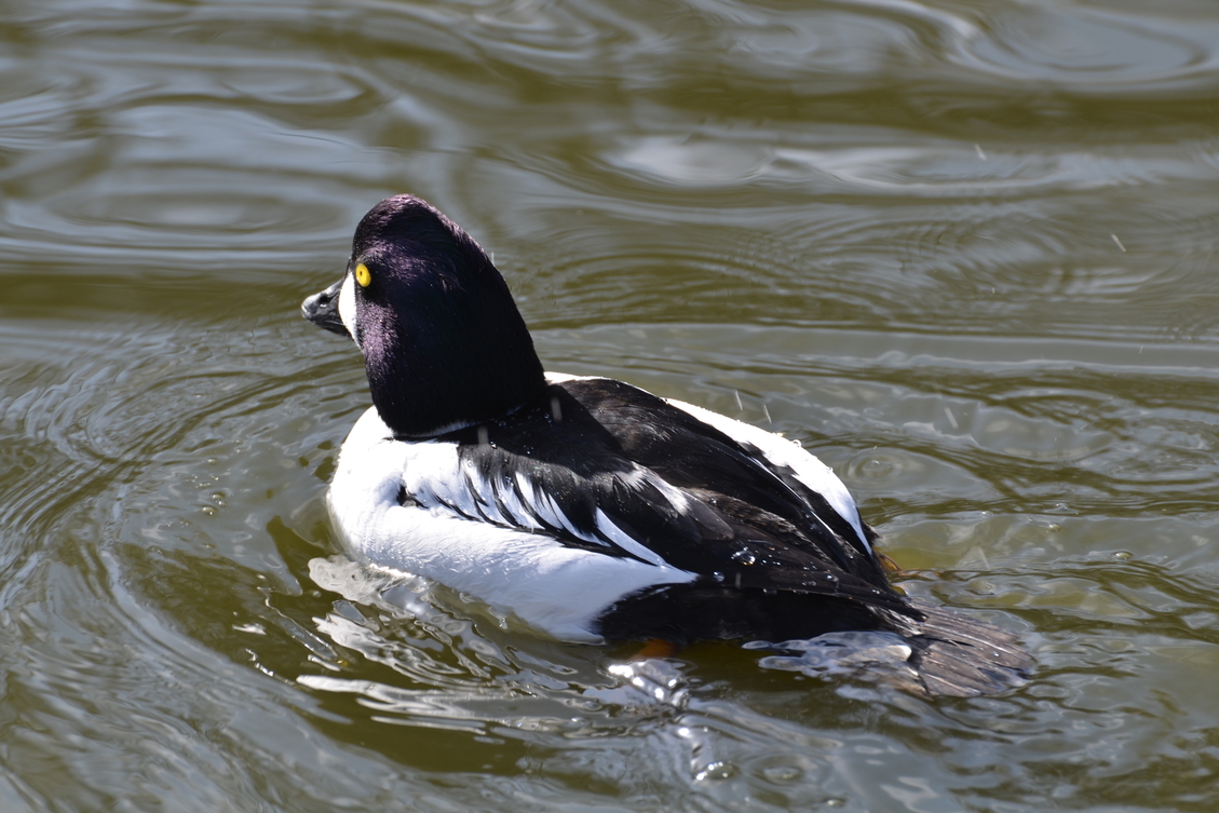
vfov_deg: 3.4
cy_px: 406
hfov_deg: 5.1
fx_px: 13816
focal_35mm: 408
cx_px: 609
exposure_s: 1/200
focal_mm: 270
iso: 100
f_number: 8
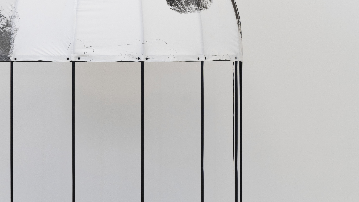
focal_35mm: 129
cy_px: 68
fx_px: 1228
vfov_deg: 9.4
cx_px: 108
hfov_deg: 16.6
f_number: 8
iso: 400
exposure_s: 1/20
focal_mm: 55
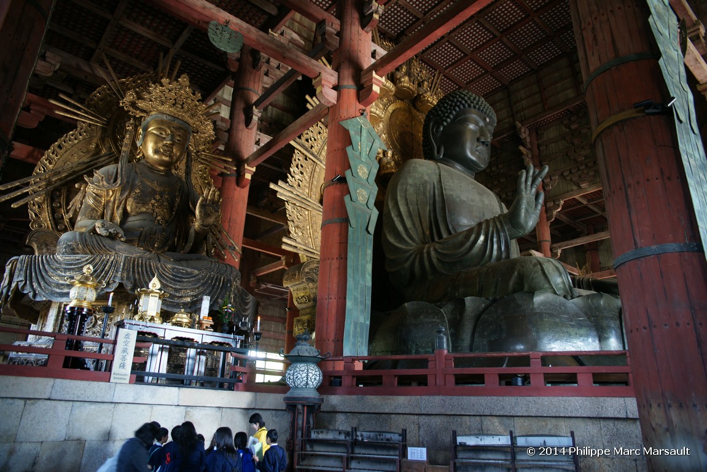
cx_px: 354
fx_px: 471
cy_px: 236
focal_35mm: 24
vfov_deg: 53.2
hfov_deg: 73.7
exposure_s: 1/15
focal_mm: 24
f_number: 2.8
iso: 400
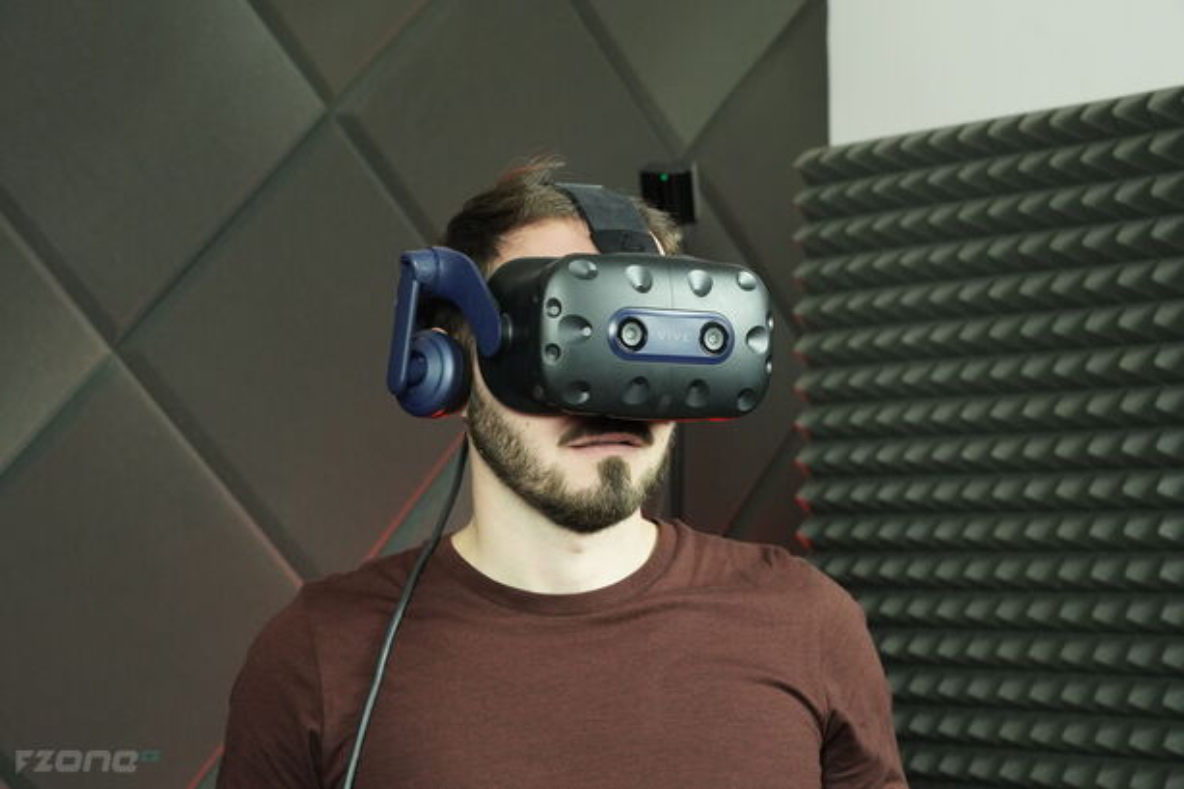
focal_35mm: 70
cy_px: 394
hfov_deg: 28.9
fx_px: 2301
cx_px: 592
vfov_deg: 19.4
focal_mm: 70
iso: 6400
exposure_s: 1/160
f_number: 7.1
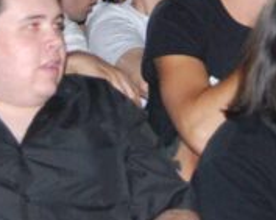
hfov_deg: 7.9
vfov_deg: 6.1
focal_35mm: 245
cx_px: 153
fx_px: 1998
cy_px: -240
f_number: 4.5
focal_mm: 32
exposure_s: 1/60
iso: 800
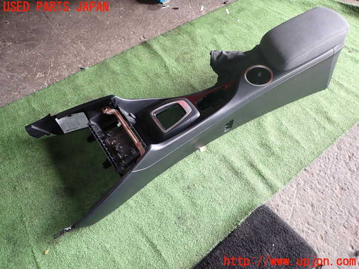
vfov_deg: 54.9
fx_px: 259
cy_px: 134
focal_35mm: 25
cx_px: 180
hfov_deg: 69.4
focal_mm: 4.5
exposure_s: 1/60
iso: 100
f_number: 2
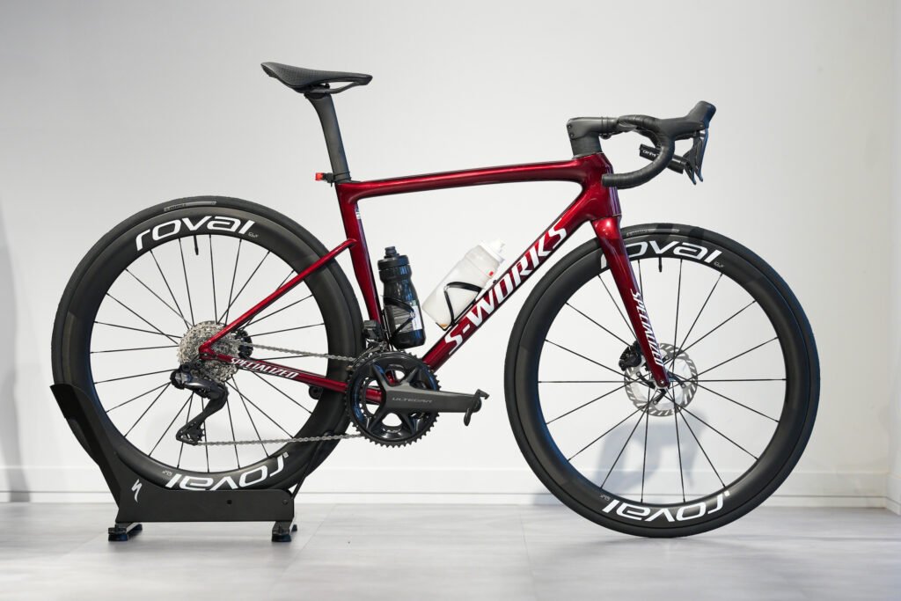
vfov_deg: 10.2
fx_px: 3379
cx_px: 450
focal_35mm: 135
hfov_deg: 15.2
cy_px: 300
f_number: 4
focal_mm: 135
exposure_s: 1/640
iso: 2000
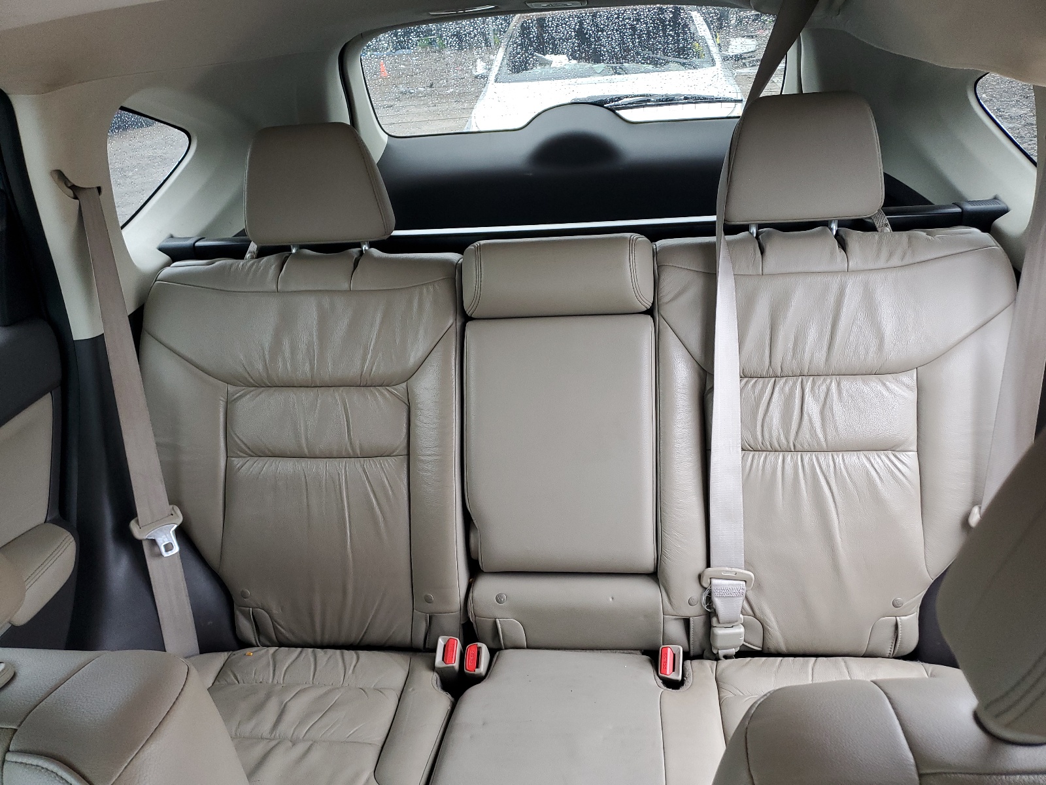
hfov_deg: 67.3
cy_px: 392
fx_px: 786
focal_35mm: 26
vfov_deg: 53.1
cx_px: 523
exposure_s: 1/60.2
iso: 99
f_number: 1.5
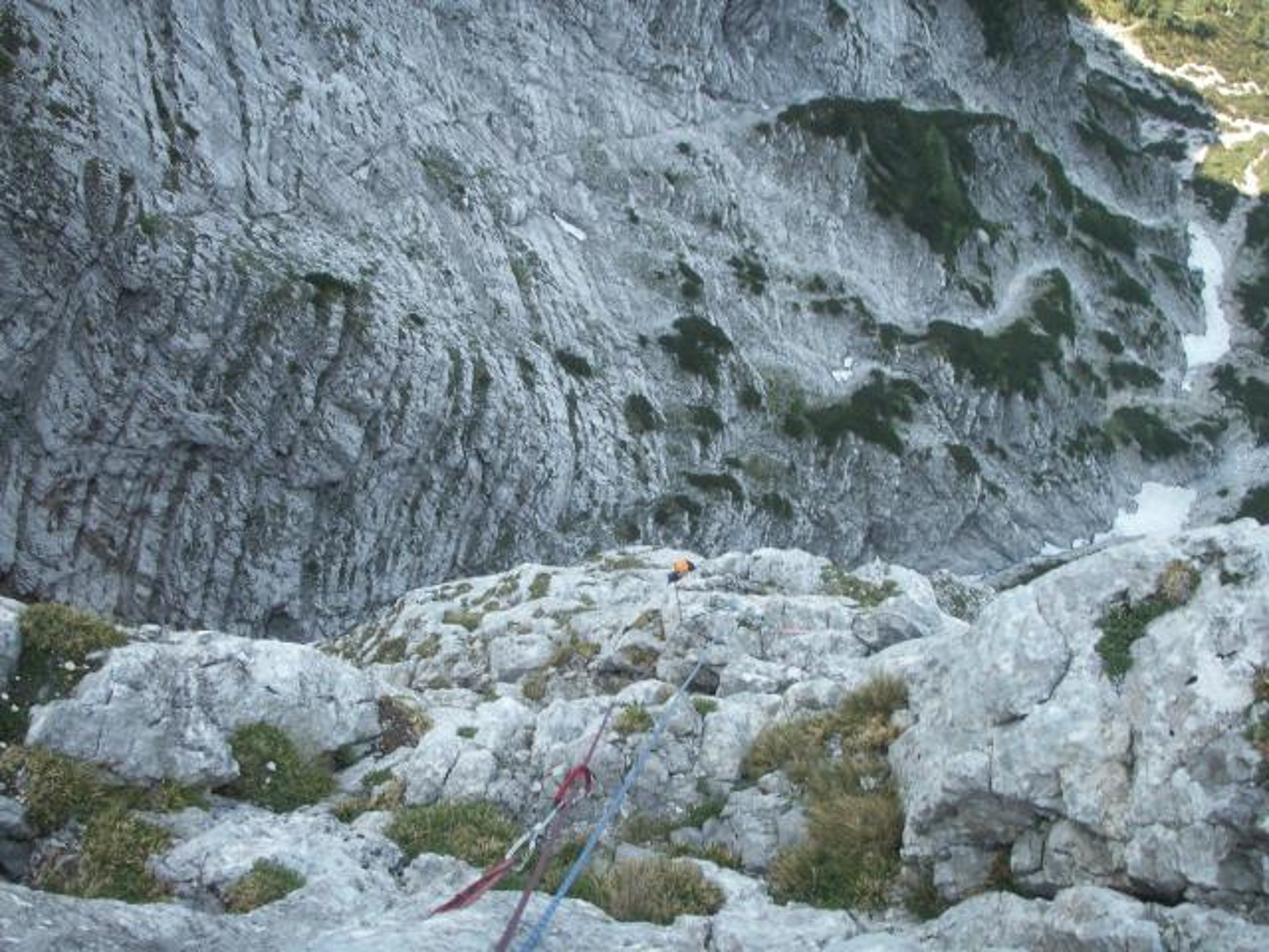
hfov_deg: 50.1
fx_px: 1356
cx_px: 634
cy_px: 476
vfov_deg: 38.7
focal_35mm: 37
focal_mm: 7.7
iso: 50
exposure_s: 1/125
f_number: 3.5
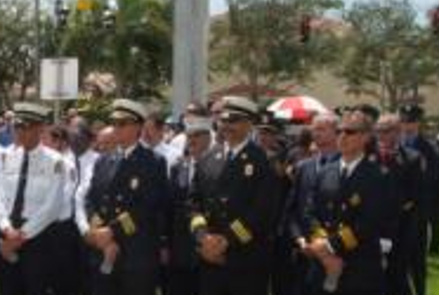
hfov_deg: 17.6
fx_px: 1381
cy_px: 212
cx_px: 2
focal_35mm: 113
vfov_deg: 12.2
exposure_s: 1/125
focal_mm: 31
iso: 800
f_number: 22
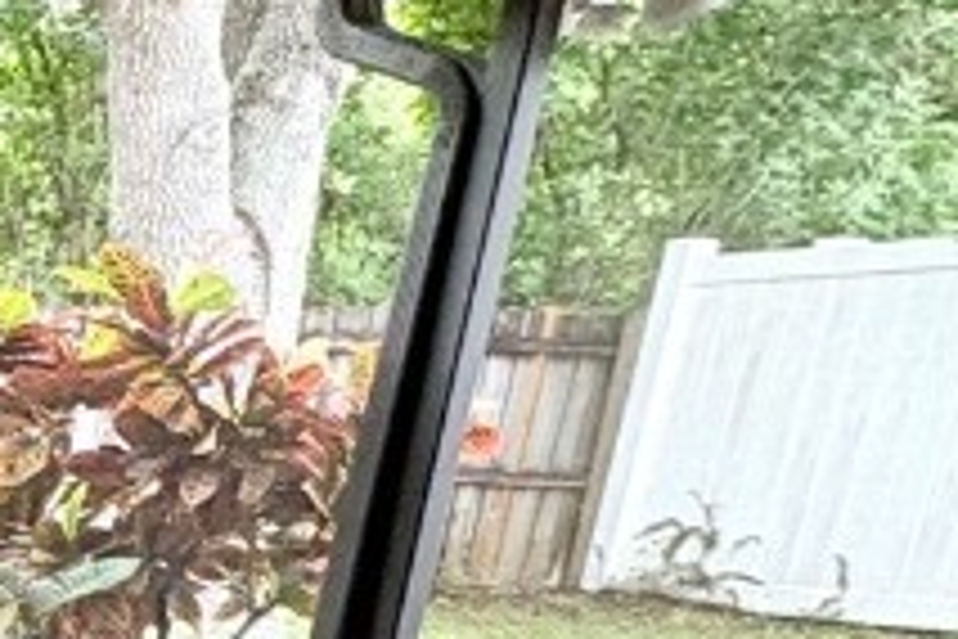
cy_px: 711
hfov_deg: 15.2
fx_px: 1863
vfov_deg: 18.7
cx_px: -1340
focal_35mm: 70
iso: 80
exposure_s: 1/99
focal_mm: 2.22
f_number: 2.2
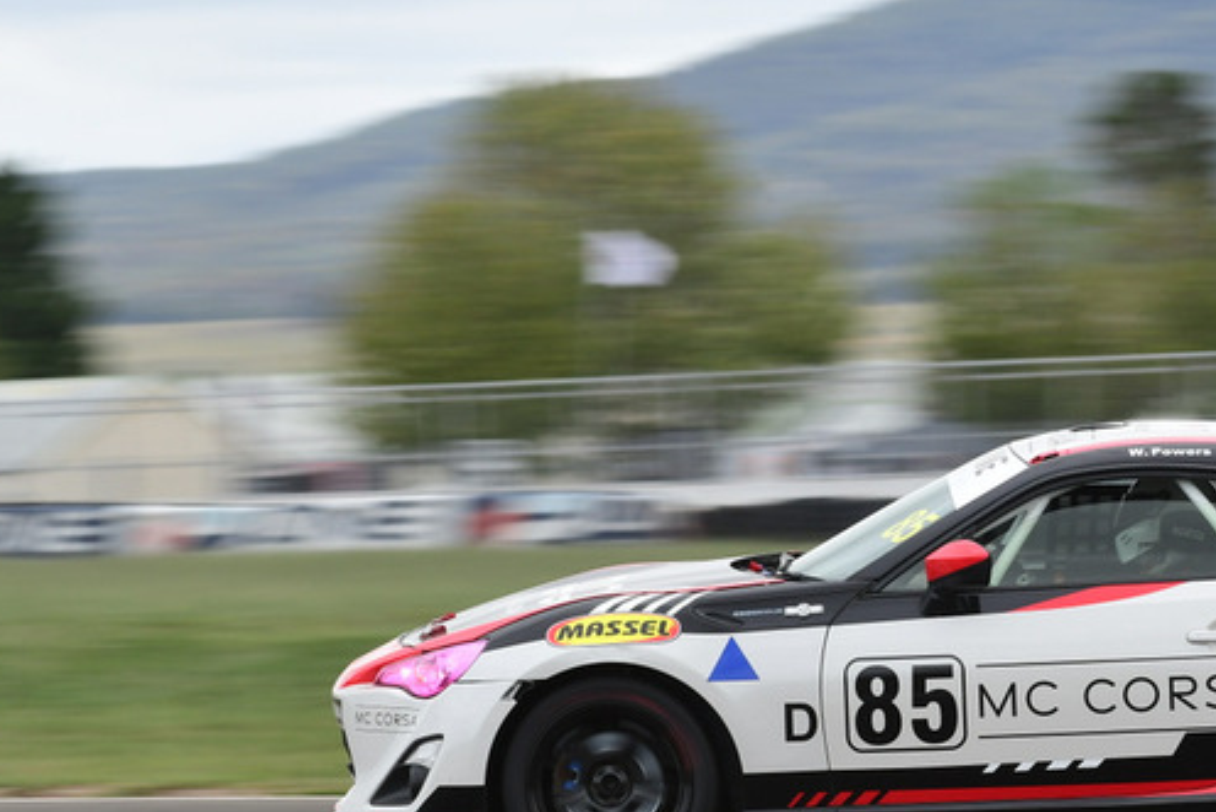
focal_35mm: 484
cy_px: 260
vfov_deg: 2.8
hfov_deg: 4.3
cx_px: 924
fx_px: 16352
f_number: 11
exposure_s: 1/200
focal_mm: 200
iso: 320
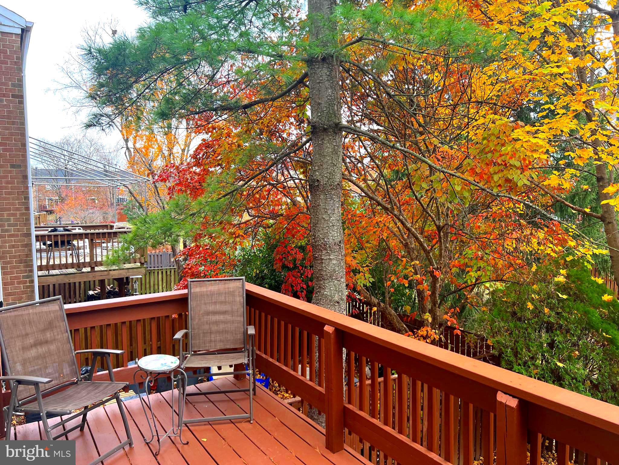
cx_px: 310
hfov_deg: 67.3
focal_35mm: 26
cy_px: 232
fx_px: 465
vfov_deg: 53.1
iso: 50
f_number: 1.5
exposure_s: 1/160
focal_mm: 5.7
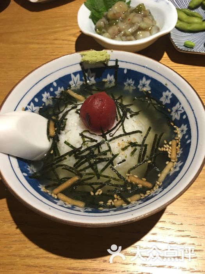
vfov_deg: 61.7
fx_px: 229
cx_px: 102
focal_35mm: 29
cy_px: 137
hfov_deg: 48.2
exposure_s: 1/10
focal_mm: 4.15
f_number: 2.2
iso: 100
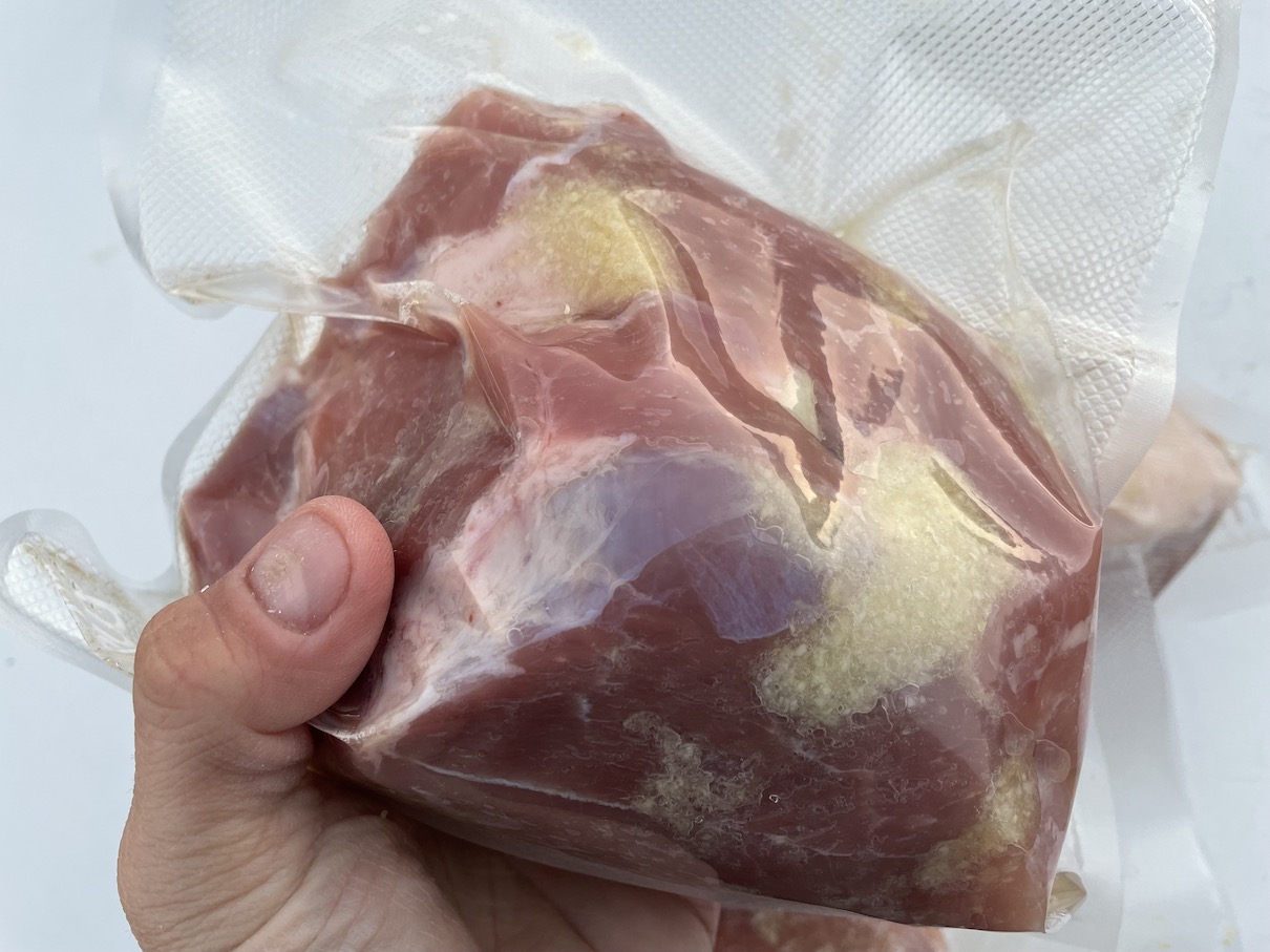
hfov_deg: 67.3
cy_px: 476
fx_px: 954
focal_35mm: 26
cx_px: 635
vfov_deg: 53.0
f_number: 1.6
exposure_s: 1/121
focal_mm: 4.2
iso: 64
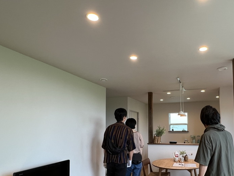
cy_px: 119
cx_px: 154
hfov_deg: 69.7
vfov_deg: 55.5
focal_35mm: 24
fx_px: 162
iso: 125
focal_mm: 1.57
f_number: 1.8
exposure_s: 1/120
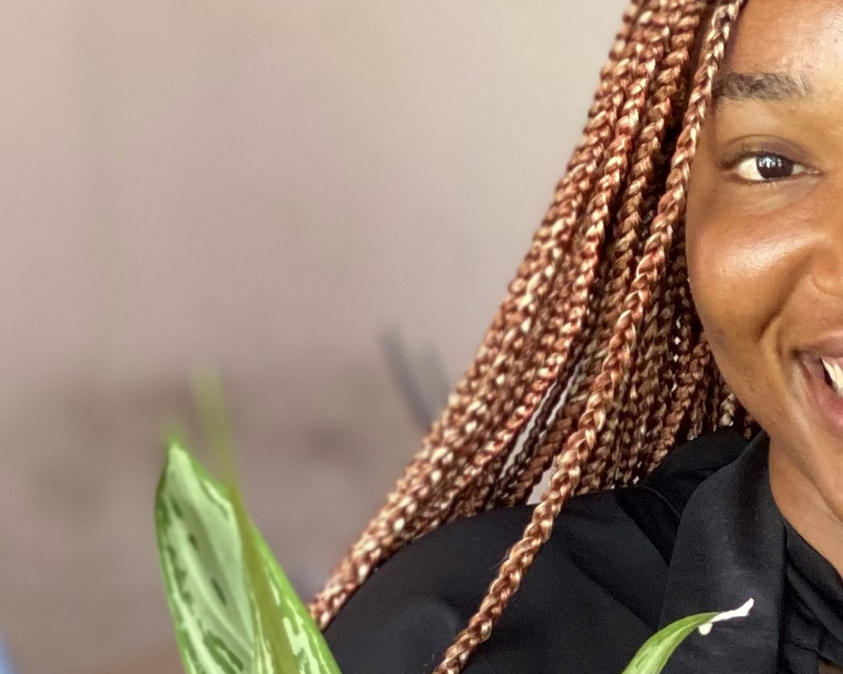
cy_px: 1245
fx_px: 4890
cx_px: 795
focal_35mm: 196
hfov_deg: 9.8
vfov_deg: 7.6
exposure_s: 1/122
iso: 125
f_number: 2
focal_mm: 6
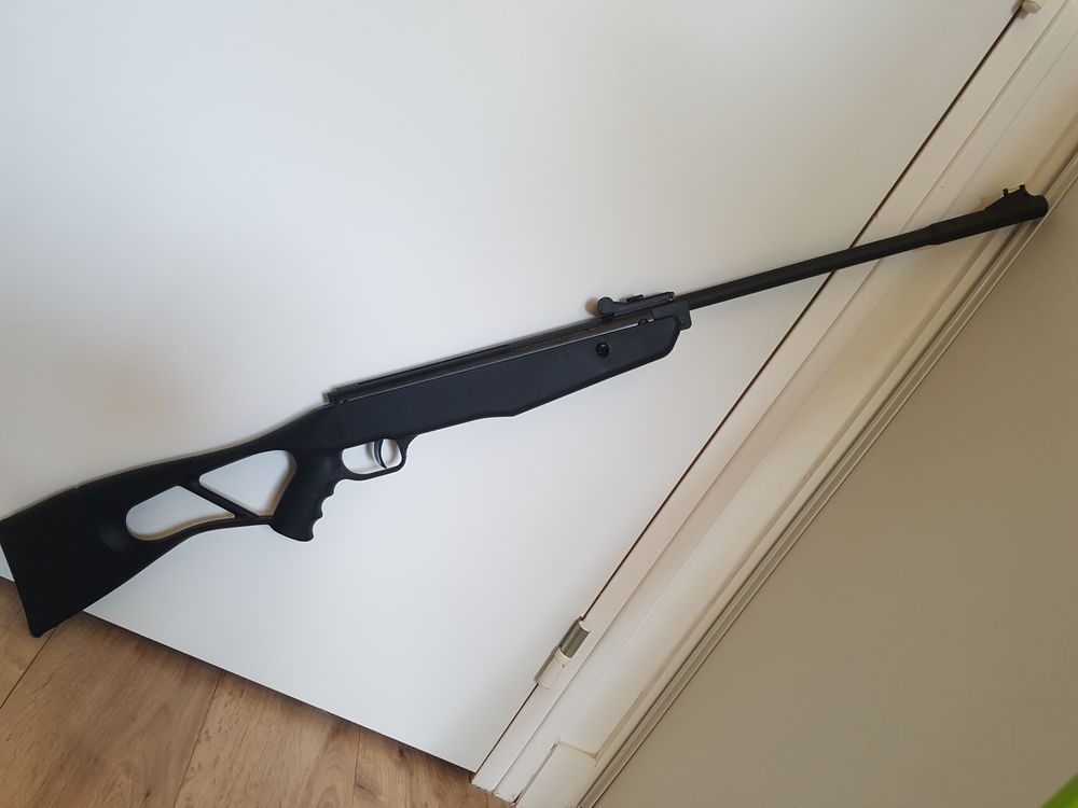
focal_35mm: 26
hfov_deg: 67.3
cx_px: 539
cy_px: 404
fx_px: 810
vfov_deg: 53.1
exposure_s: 1/60
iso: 100
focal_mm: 4.2
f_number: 1.7
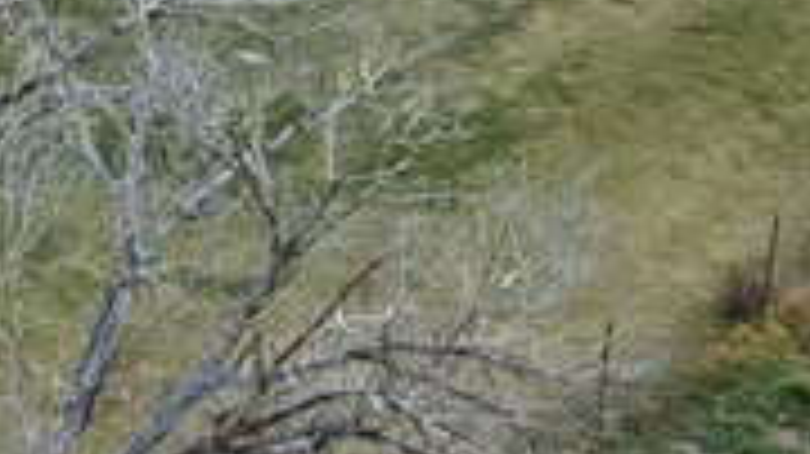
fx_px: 3456
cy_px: -396
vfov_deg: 7.3
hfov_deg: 12.7
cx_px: -374
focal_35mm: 161
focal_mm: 4.73
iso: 115
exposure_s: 1/100
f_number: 2.2
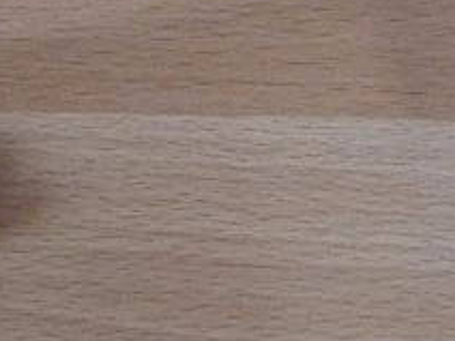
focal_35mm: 170
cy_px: -178
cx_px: -21
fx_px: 2235
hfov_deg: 11.5
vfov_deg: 8.5
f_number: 3.3
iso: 250
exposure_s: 1/30
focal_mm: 4.1
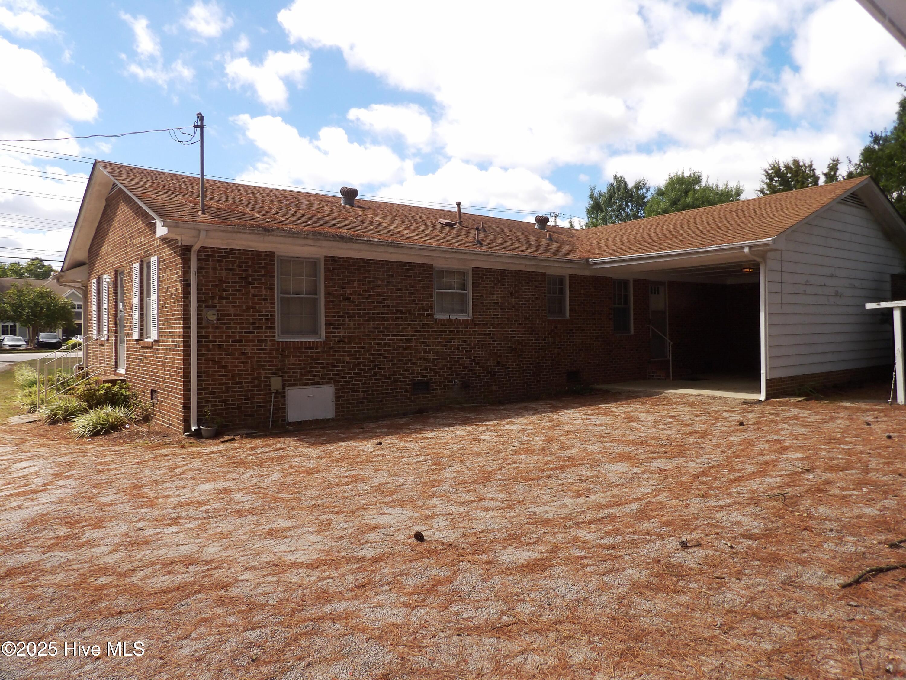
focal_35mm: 24
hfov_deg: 71.6
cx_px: 453
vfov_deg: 56.8
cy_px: 340
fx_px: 628
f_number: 4.6
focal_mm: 4.3
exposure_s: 1/511
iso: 100
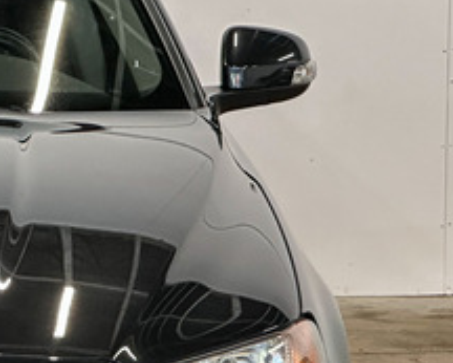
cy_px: 235
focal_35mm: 226
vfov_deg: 6.8
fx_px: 3031
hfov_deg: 8.4
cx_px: -220
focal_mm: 9
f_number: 2.8
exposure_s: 1/50
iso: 125
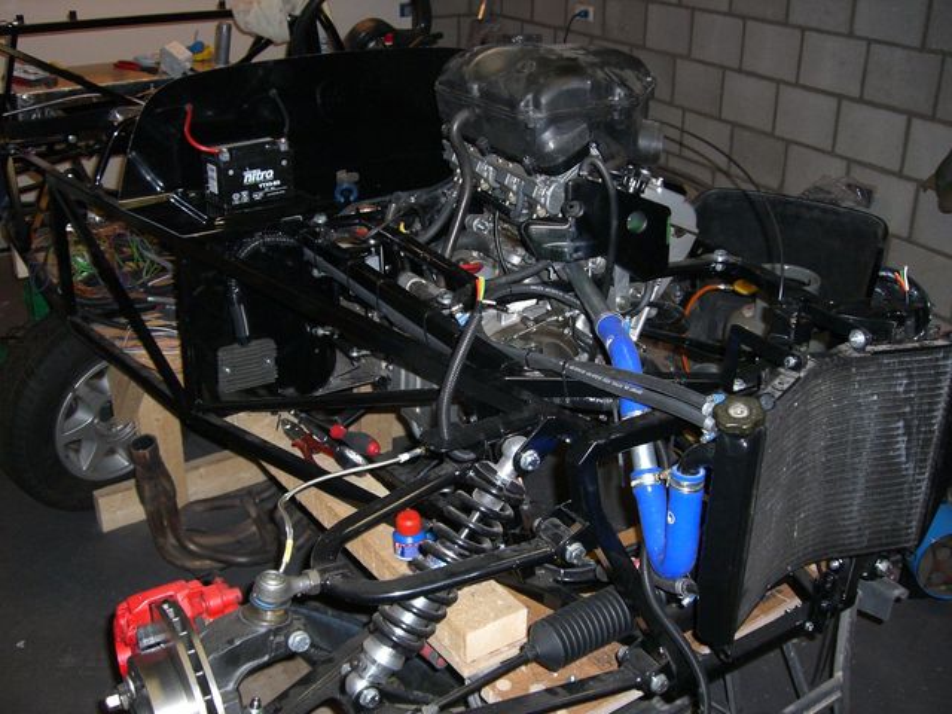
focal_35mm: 38
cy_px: 357
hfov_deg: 49.0
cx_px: 476
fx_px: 1045
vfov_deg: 37.7
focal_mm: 6.2
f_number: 2.7
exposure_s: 1/60
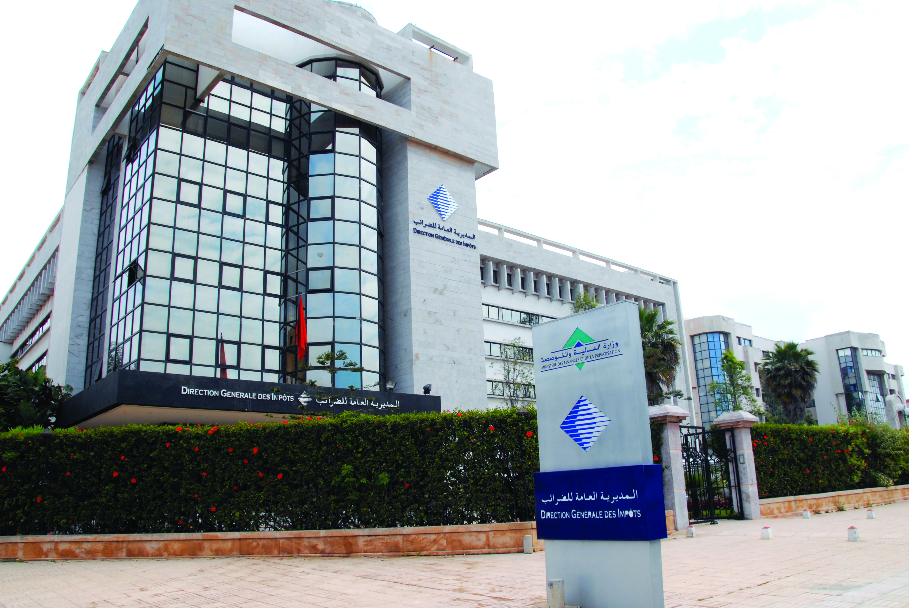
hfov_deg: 67.3
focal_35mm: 27
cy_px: 304
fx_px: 683
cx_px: 454
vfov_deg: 48.0
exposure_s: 1/400
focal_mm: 18
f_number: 10
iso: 400
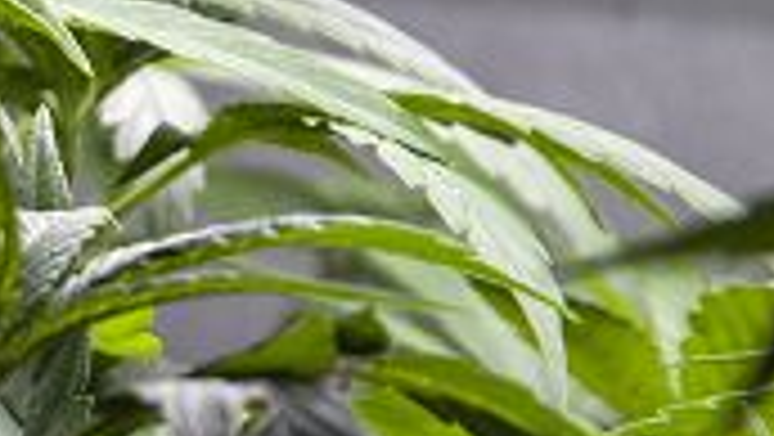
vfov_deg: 4.3
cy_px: 456
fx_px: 5750
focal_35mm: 280
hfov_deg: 7.6
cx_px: -369
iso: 100
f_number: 8
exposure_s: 1/160
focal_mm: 90
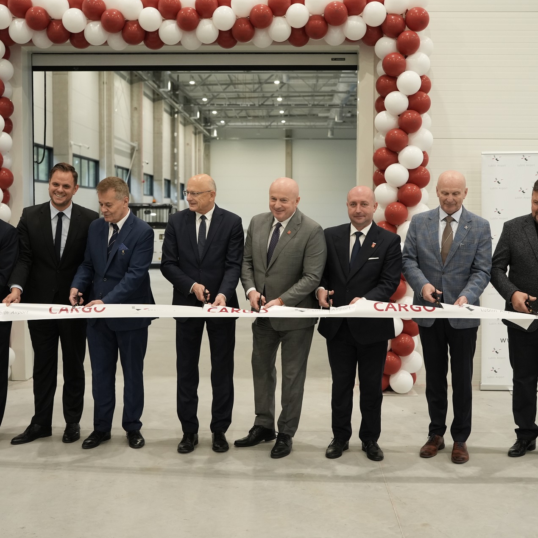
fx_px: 791
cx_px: 278
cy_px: 269
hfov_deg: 37.5
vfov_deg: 37.6
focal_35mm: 45
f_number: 2.8
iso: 2000
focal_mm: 35
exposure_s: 1/320
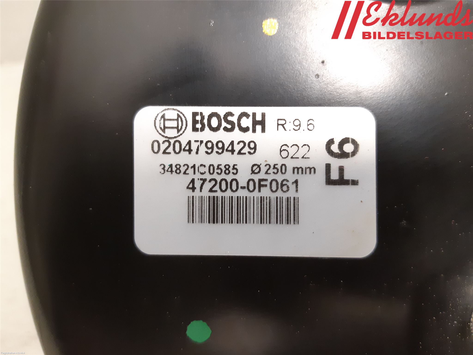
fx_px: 355
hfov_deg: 67.3
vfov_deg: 53.1
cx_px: 236
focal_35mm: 26
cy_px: 178
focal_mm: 3.93
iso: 250
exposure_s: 1/25
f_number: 1.7
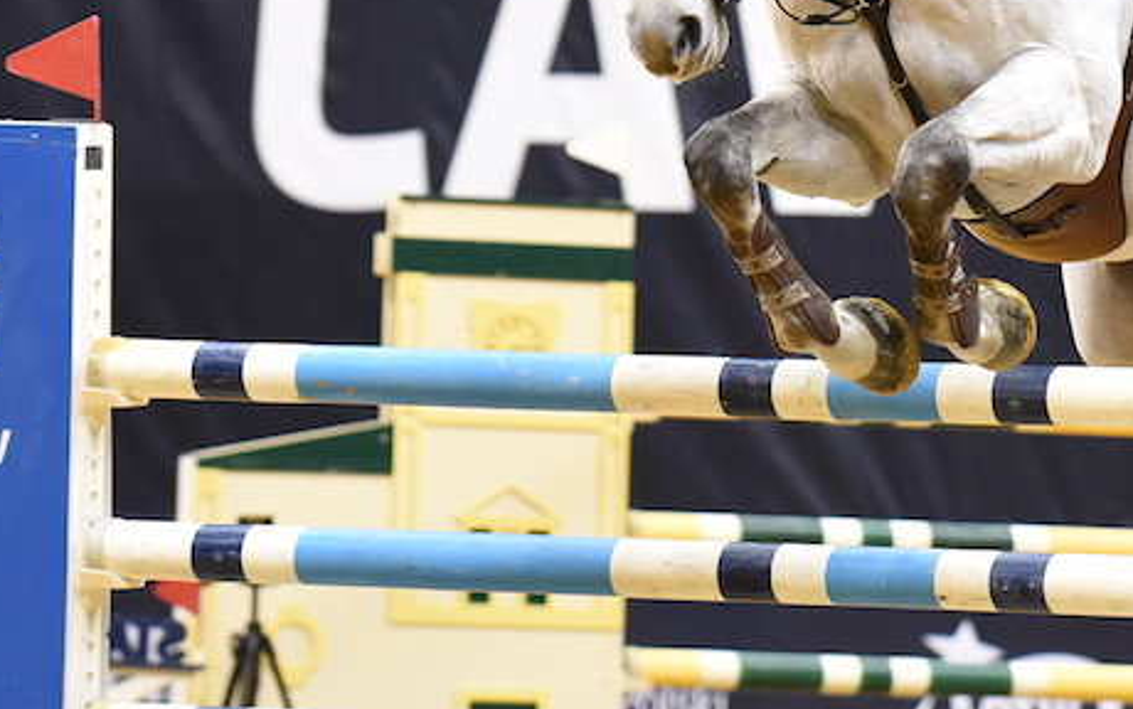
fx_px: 11091
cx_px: 929
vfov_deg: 3.7
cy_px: 122
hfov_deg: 5.8
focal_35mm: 359
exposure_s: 1/1000
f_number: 3.2
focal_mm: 135
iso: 4000
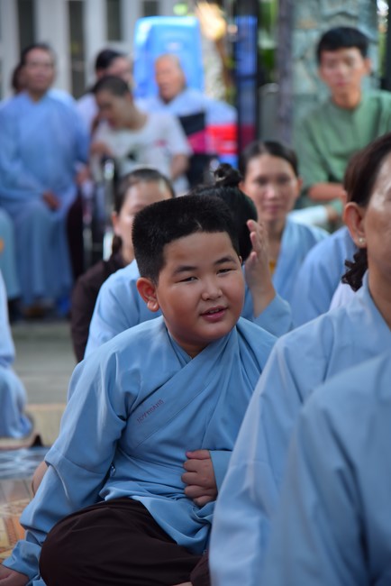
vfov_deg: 17.1
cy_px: 293
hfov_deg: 11.4
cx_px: 196
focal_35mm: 120
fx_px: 1953
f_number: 4.5
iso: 500
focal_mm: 120
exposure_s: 1/160
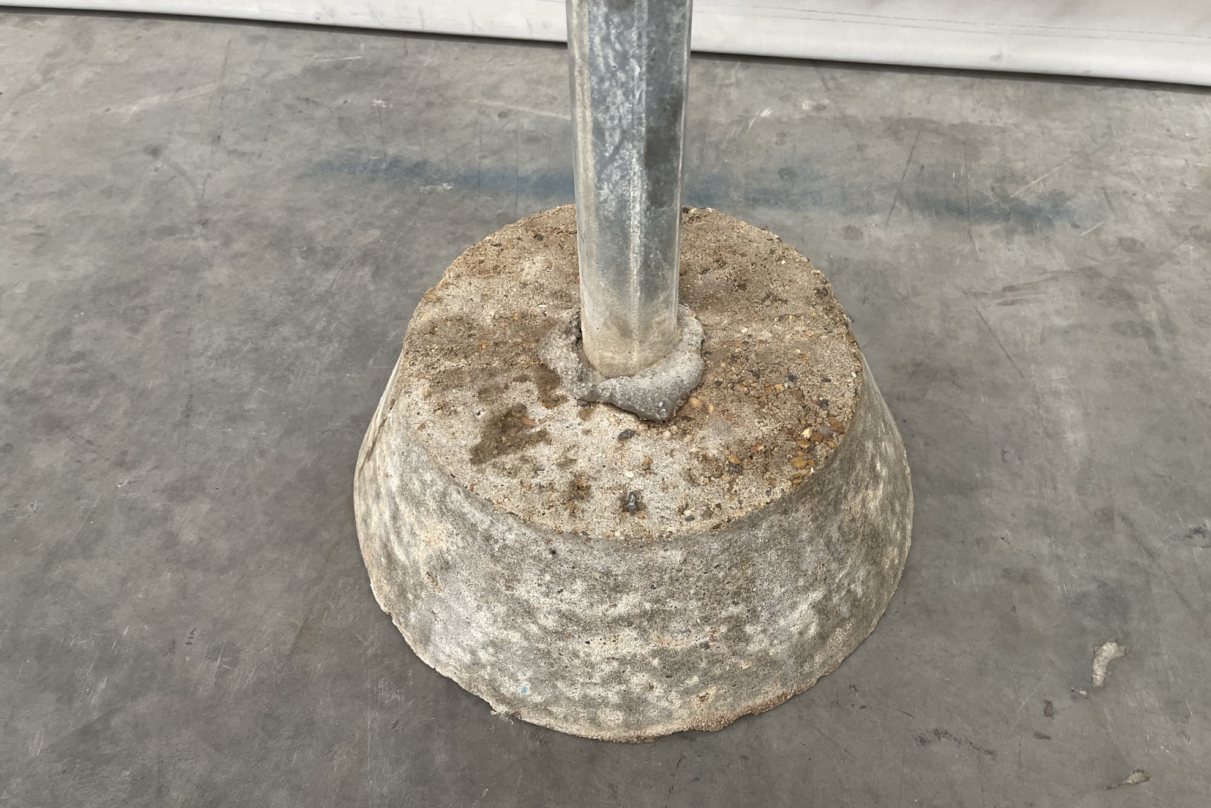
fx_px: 942
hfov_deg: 65.5
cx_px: 626
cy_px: 398
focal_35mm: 28
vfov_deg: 46.4
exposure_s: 1/103
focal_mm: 5.1
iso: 125
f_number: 1.6
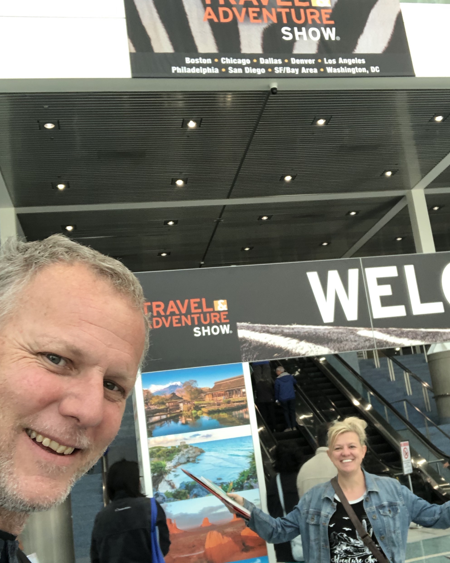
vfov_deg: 46.7
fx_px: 649
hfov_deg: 38.1
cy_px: 329
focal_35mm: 39
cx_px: 259
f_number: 2.2
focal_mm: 2.87
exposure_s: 1/60
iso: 80
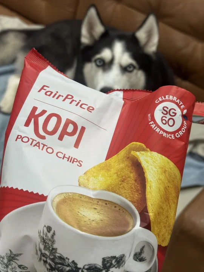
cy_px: 136
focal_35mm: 48
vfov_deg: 39.7
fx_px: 377
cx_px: 102
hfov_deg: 30.3
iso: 100
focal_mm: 6.76
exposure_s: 1/50
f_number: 1.78
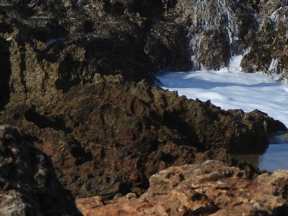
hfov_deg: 2.7
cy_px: 17
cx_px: 322
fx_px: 6133
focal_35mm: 737
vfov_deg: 2.0
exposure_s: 1/1250
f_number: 5
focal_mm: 53.5
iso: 100
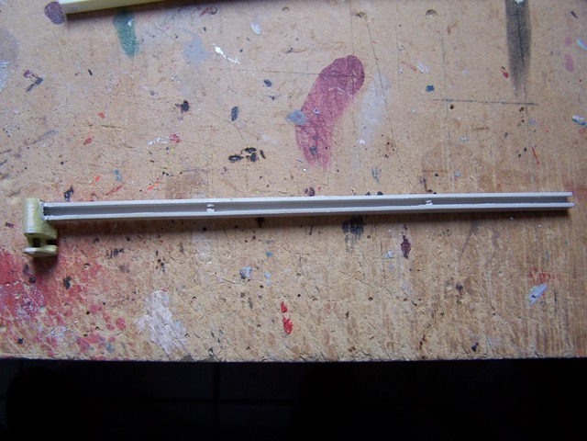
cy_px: 220
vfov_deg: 37.7
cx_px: 294
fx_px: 644
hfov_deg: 49.0
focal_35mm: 38
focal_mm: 6.3
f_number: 2.8
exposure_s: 1/60
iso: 80
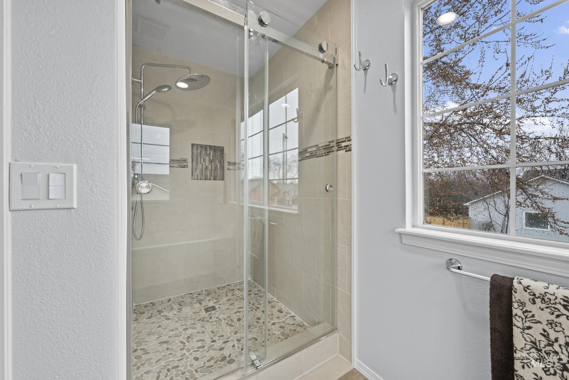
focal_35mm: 14
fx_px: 221
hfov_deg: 104.3
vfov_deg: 81.2
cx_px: 284
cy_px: 190
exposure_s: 1/2.5
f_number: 11
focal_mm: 14
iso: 200
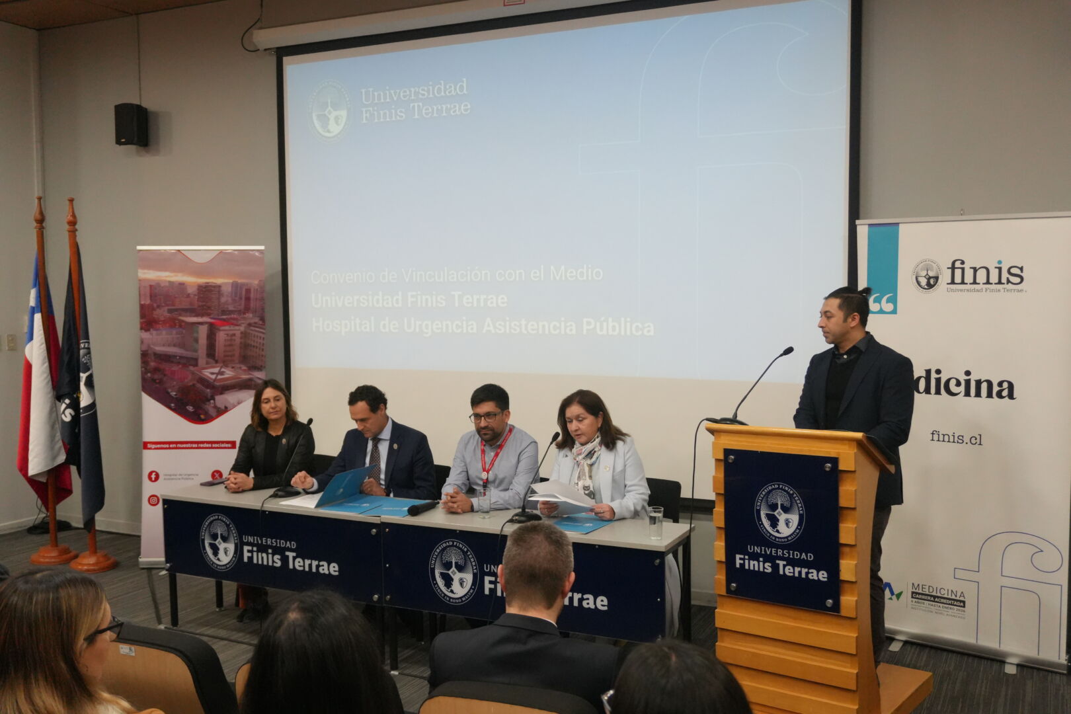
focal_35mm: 34
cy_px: 357
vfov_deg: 38.4
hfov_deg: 55.1
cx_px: 536
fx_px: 1026
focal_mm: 23
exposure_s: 1/160
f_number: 4
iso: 3200
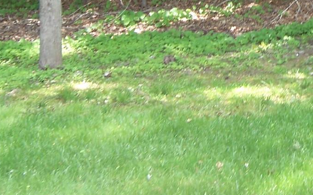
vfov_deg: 16.6
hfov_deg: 27.1
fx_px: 631
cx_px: 270
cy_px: -62
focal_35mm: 74
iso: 50
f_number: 2.8
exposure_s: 1/40
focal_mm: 3.8
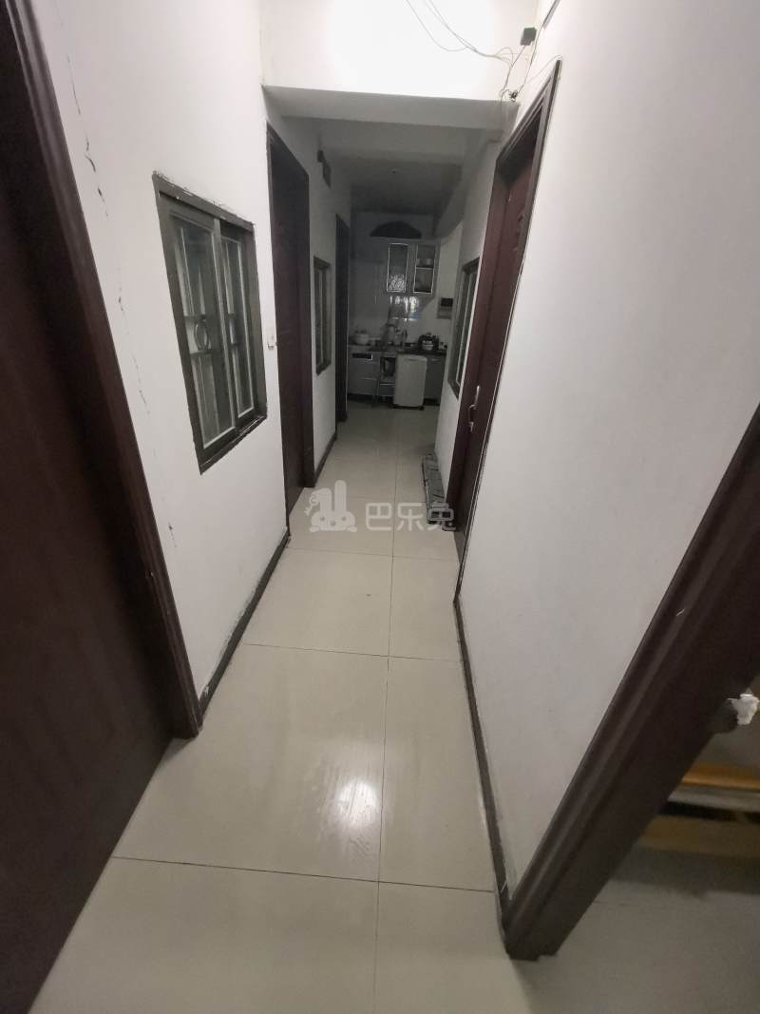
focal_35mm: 13
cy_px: 507
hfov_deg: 89.9
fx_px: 381
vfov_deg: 106.2
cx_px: 380
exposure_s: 1/50
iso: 400
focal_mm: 1.95
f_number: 2.2
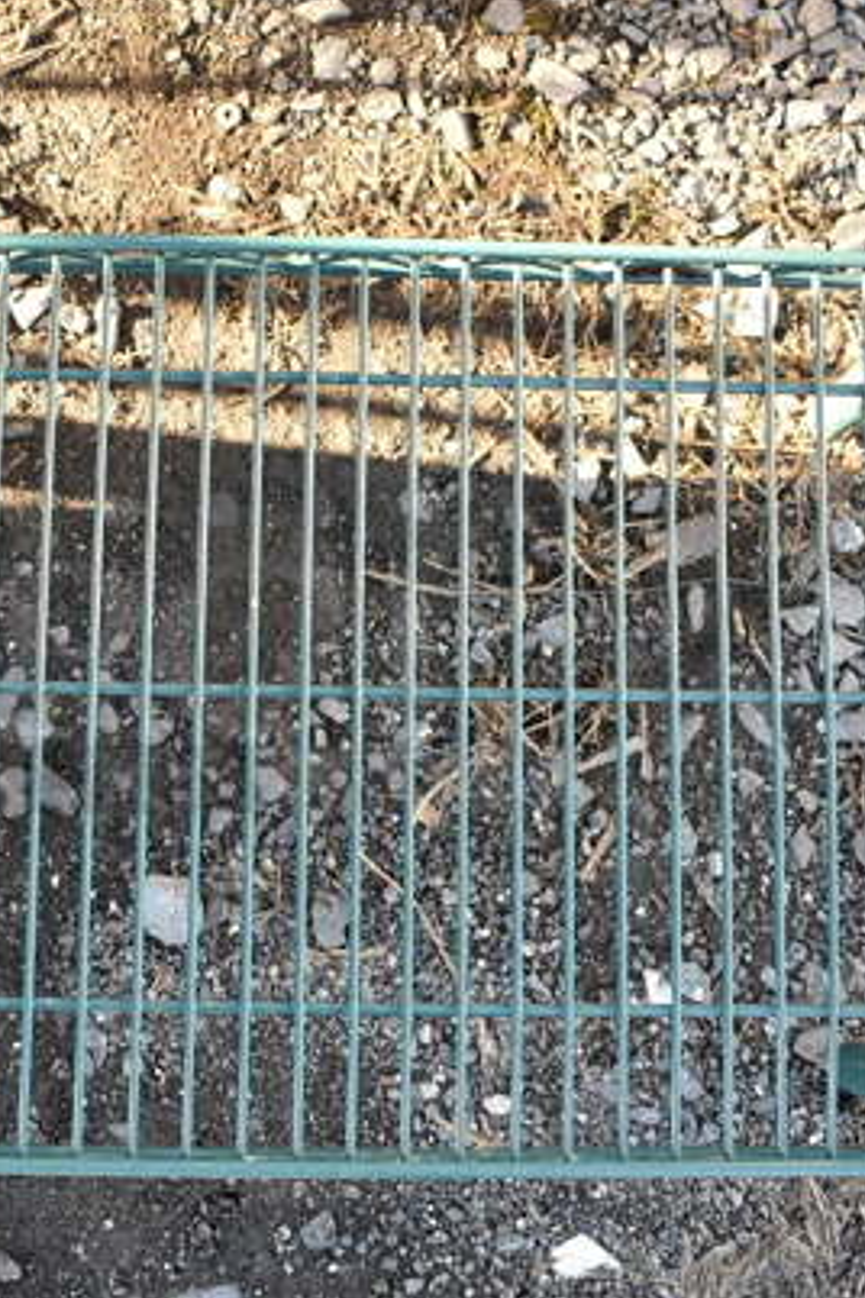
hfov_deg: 32.0
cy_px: 643
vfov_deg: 47.4
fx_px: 1478
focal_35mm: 41
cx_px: 219
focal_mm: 18
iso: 400
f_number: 5.6
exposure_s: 1/125
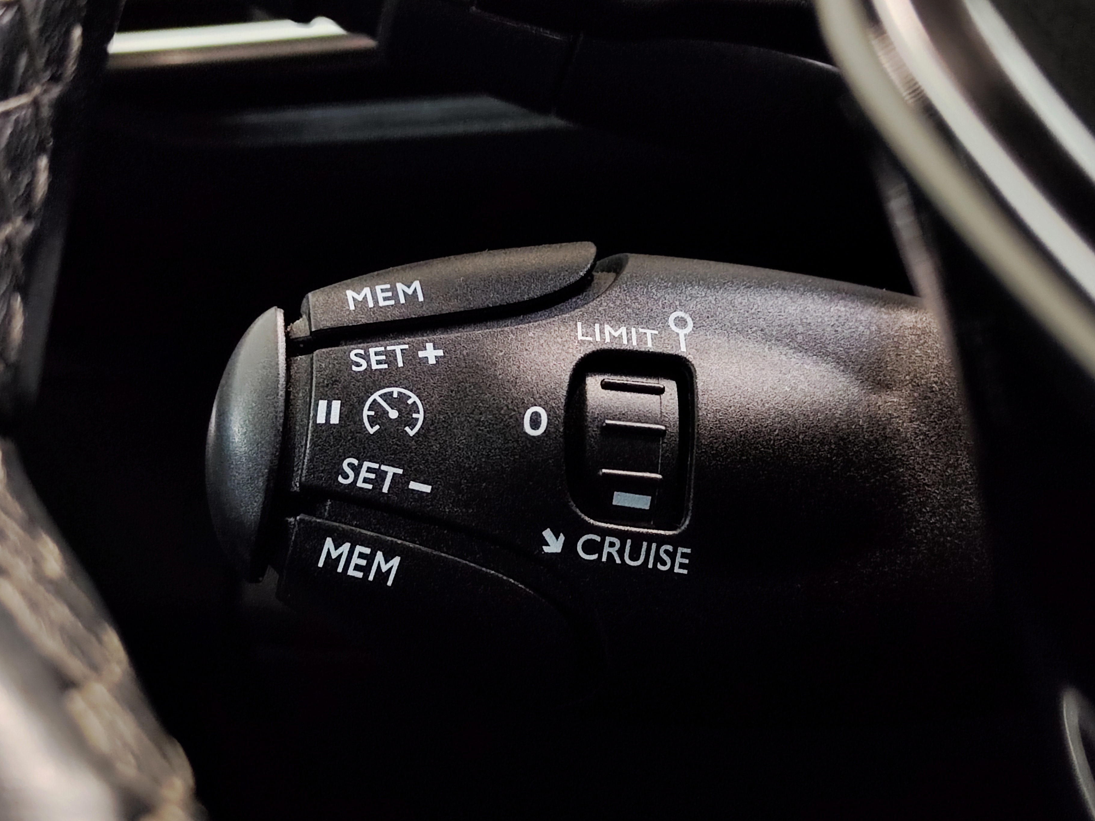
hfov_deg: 31.7
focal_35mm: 61
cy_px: 451
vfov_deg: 24.0
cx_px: 531
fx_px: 1929
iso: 311
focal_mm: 5.59
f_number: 1.88
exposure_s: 1/50
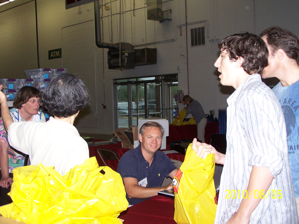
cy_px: 112
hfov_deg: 37.5
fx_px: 441
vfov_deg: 28.6
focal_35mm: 51
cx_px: 150
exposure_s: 1/60
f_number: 3
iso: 140
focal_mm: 8.5
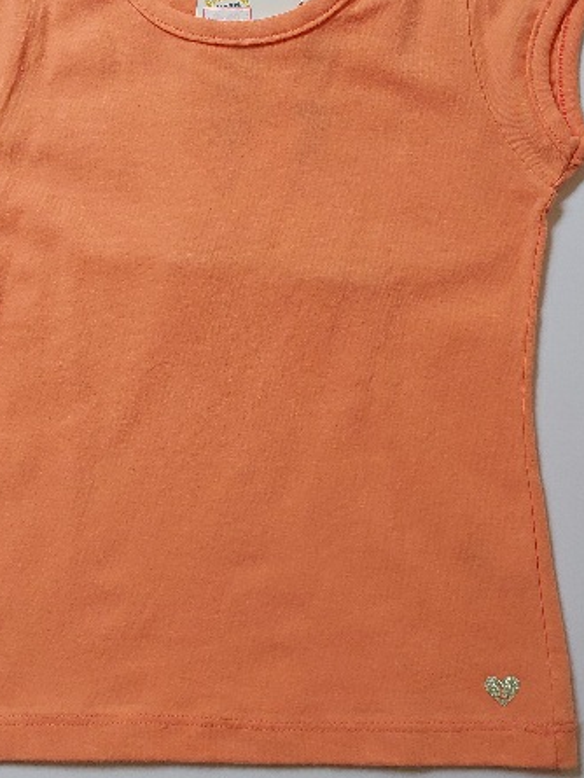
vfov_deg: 34.9
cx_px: 231
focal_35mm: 55
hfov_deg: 26.5
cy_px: 346
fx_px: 1237
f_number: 1.8
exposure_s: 1/120
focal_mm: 4.6
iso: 32
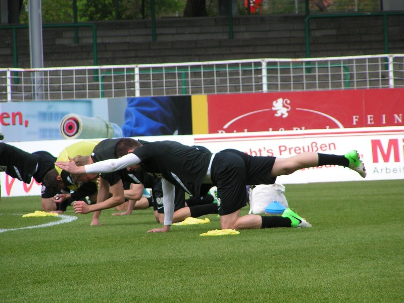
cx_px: 202
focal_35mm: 380
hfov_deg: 5.2
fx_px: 4435
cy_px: 152
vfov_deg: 3.9
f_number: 4.5
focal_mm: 58
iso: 50
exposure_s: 1/400
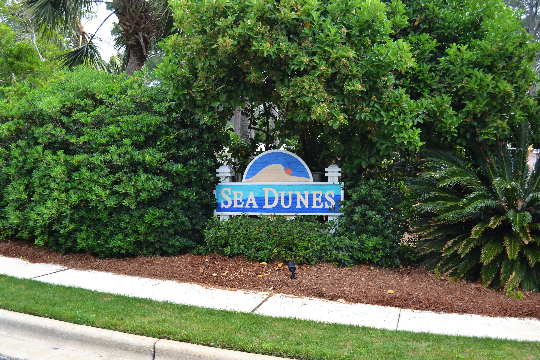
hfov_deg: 53.1
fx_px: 540
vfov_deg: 36.9
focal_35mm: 36
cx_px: 270
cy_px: 180
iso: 110
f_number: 5.6
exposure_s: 1/125
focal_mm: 24
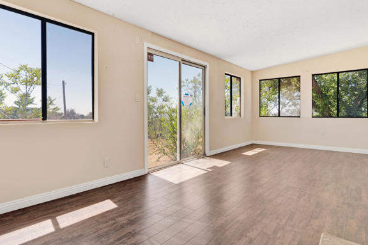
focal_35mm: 20
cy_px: 117
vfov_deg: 61.8
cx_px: 178
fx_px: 204
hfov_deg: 84.0
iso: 100
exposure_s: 1/60
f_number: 11
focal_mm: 18
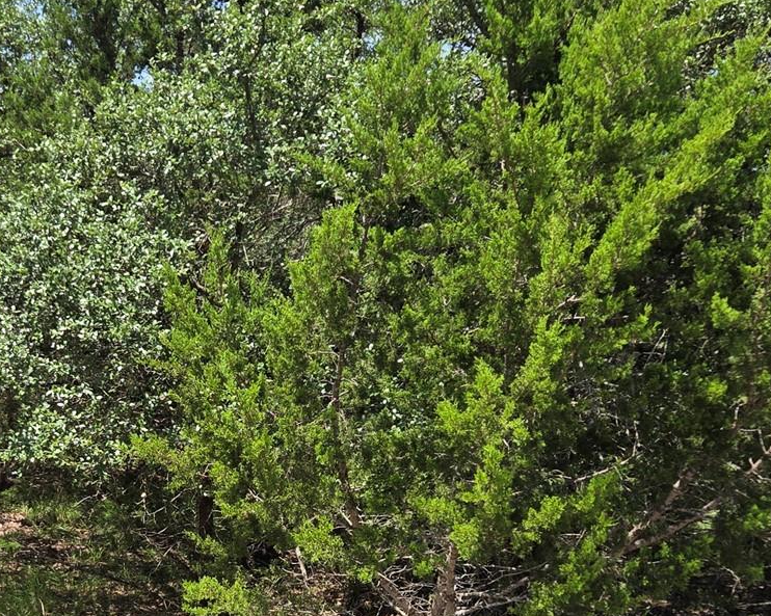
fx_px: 1414
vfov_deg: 24.0
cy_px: 529
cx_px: 171
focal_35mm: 62
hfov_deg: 29.9
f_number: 1.8
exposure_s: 1/1126
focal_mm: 5.4
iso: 25
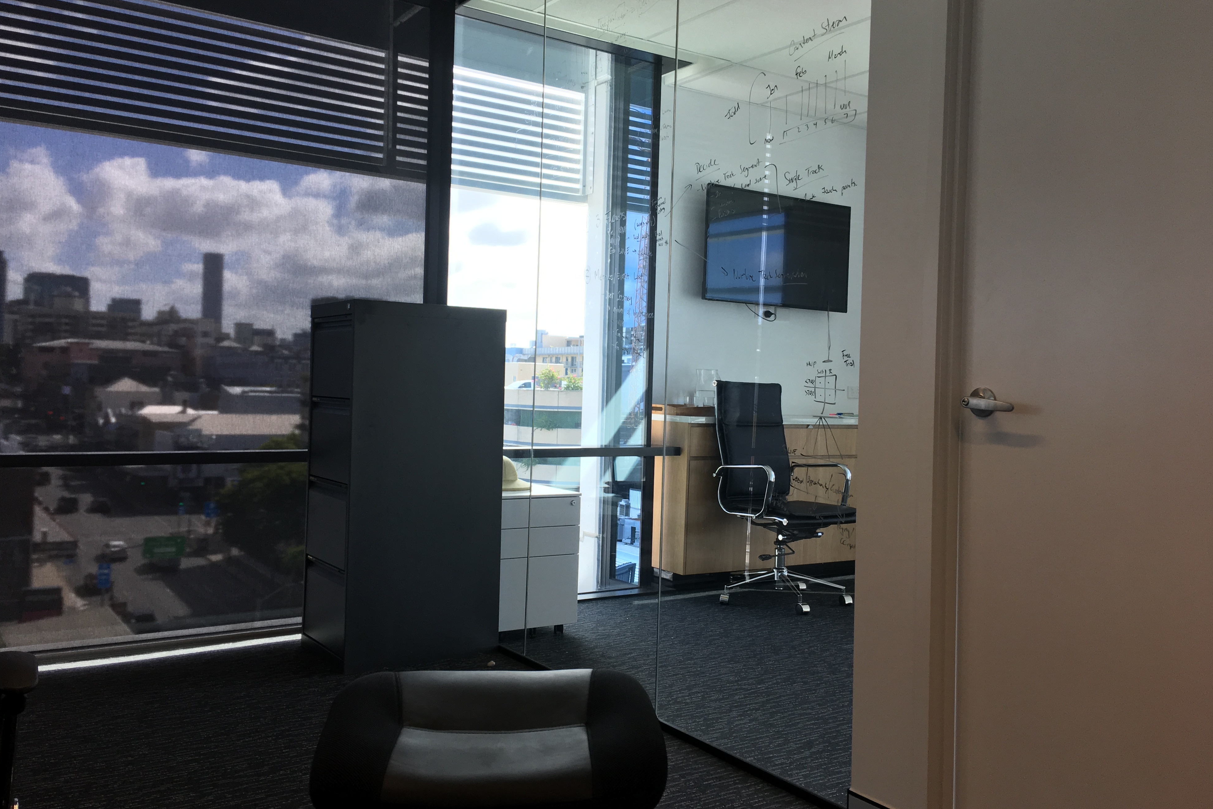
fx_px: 1044
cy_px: 386
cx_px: 601
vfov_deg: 42.3
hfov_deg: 60.3
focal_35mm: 31
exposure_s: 1/100
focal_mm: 4.15
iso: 40
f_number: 2.2
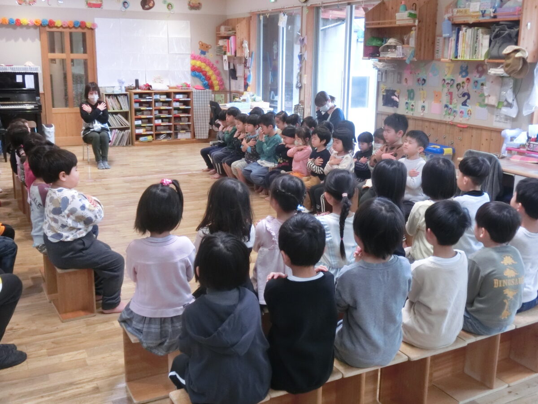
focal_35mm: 38
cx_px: 269
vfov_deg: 37.7
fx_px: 591
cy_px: 202
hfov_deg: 49.0
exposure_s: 1/40
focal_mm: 6.67
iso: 800
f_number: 3.9
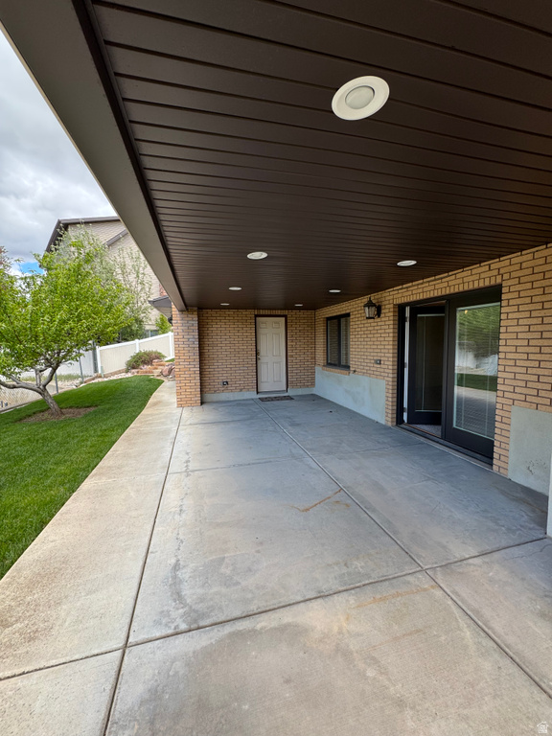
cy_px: 368
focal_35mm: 14
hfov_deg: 85.7
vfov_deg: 102.1
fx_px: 298
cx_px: 276
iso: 40
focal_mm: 2.22
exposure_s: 1/230
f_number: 2.2
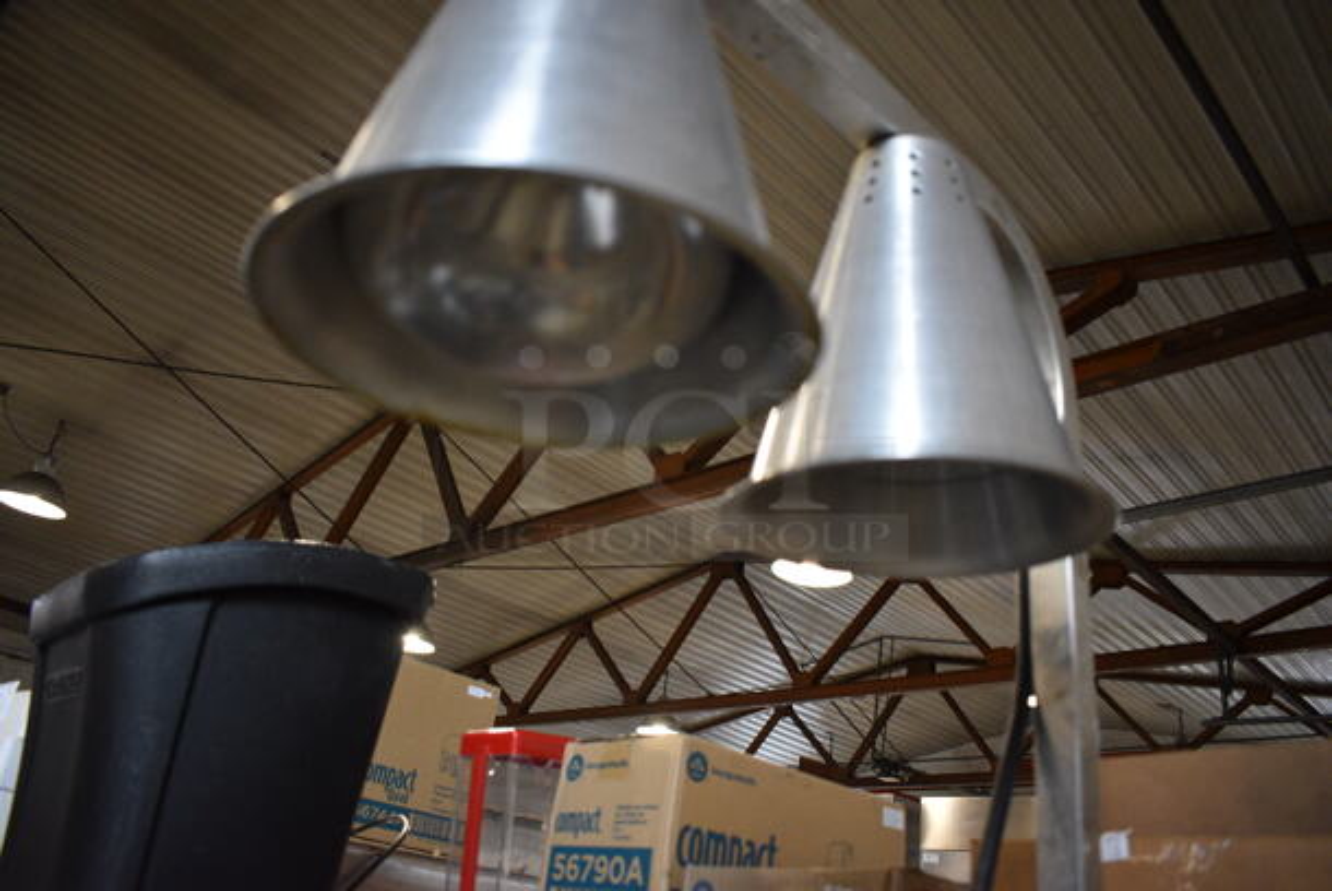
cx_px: 666
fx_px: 1000
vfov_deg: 48.0
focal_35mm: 27
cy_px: 446
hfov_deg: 67.3
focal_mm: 18
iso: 1400
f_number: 3.5
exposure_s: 1/125
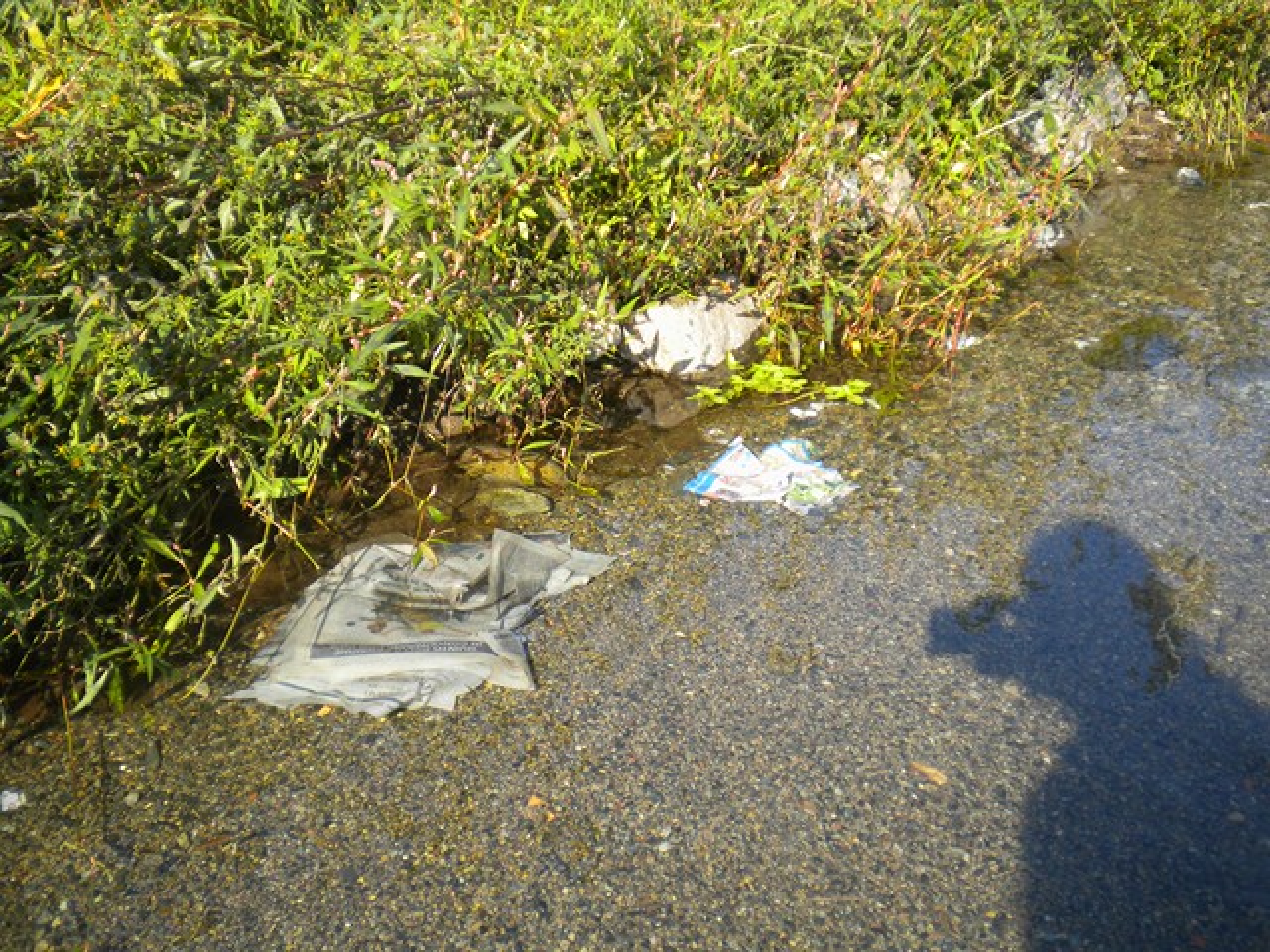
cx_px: 635
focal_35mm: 41
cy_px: 476
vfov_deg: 35.1
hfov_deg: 45.8
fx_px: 1504
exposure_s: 1/434
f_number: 3.5
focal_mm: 7.4
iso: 112
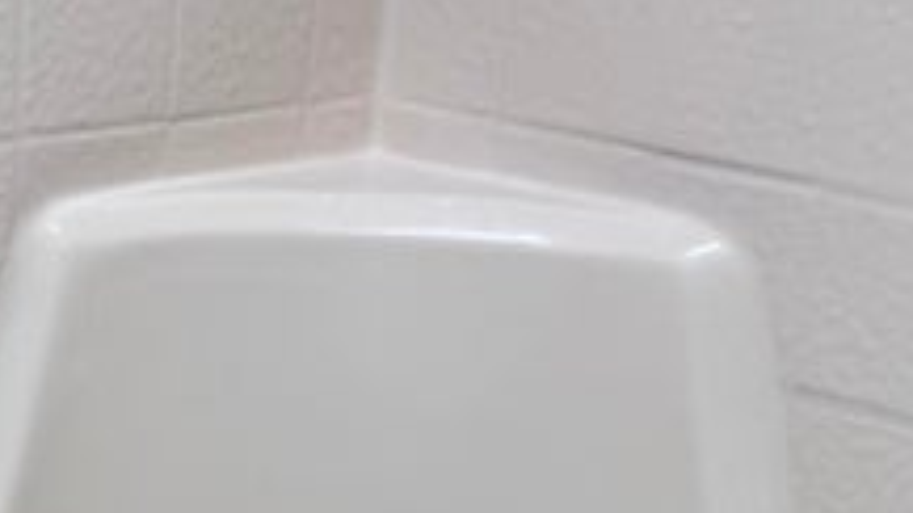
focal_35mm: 103
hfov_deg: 19.9
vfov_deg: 11.3
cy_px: 765
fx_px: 2493
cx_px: -78
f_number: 1.78
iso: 64
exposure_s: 1/180
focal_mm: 6.76
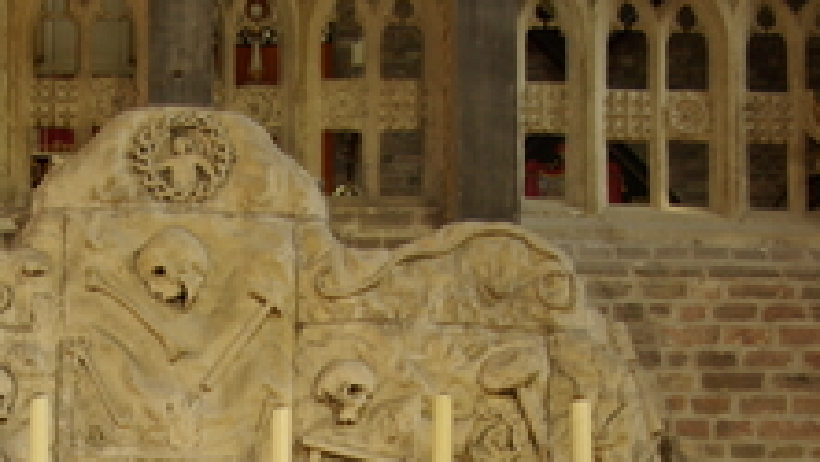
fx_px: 2218
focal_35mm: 102
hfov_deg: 20.7
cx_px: 163
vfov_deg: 11.5
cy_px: 617
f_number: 4
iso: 400
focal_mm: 24
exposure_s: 1/15
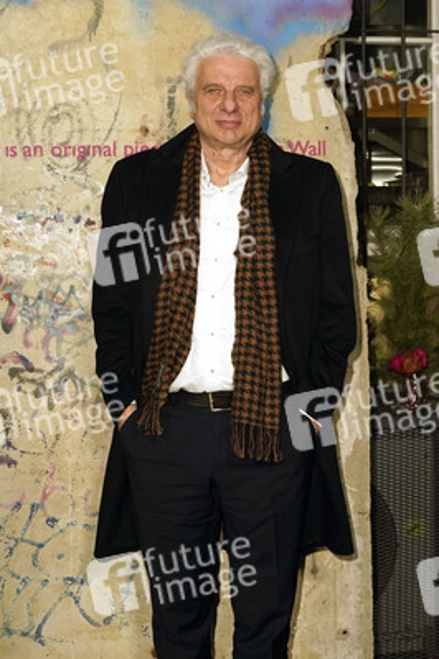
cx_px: 220
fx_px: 934
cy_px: 330
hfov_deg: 26.4
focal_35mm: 51
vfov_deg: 38.9
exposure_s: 1/160
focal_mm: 51
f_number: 5.6
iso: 1600
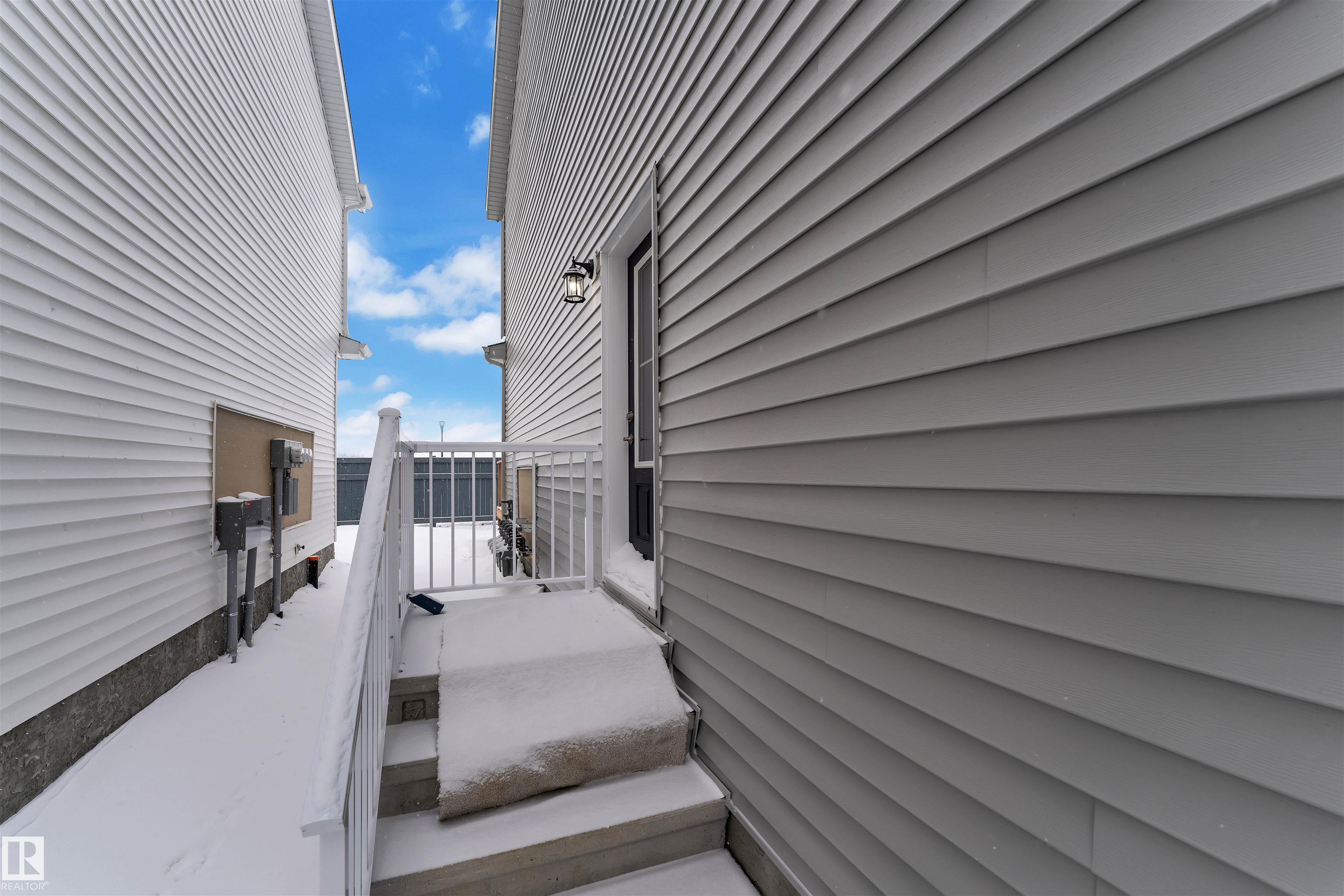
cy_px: 448
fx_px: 545
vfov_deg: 78.8
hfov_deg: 101.9
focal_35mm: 15
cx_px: 672
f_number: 6.3
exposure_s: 1/200
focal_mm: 14.6
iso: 200
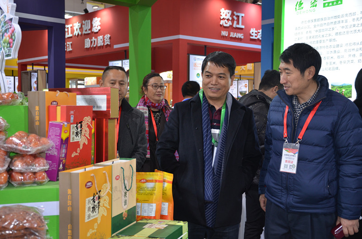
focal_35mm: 51
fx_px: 512
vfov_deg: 26.3
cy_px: 120
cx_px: 181
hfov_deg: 39.0
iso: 400
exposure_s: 1/60
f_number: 4.2
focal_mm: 34
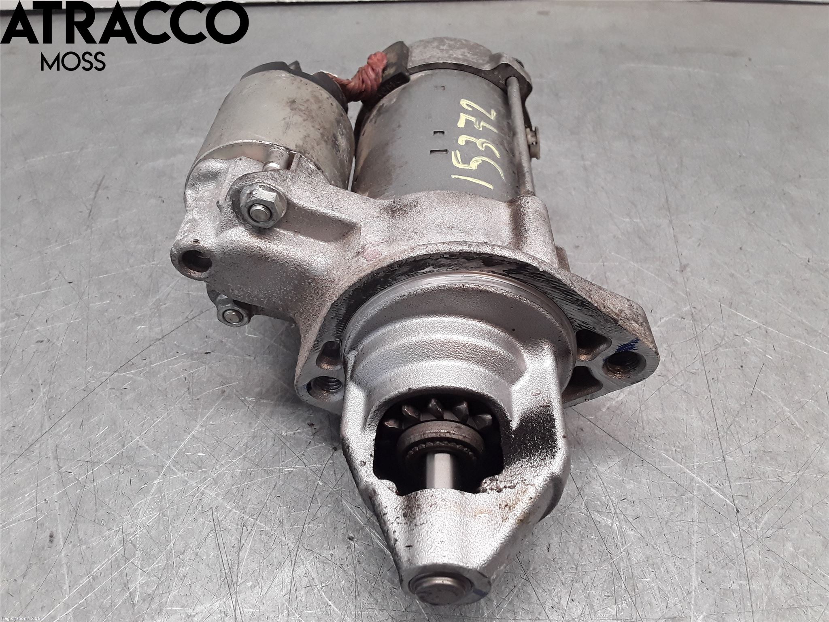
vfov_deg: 49.7
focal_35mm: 28
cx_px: 414
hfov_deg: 63.4
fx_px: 671
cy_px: 311
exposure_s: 1/116
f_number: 1.9
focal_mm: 2.91
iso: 100
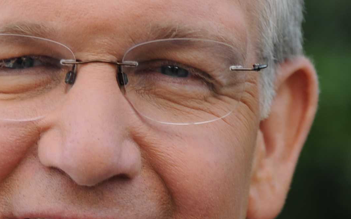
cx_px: 224
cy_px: 118
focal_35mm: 528
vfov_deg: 2.5
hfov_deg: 4.0
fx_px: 5051
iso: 200
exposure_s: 1/200
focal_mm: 130
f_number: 4
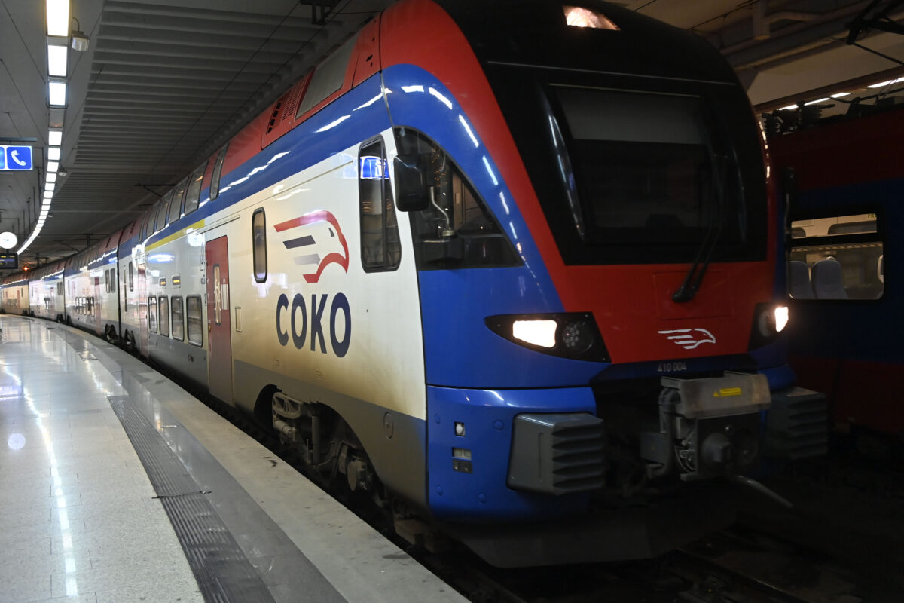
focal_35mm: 35
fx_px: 879
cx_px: 452
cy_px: 302
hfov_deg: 54.4
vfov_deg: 37.9
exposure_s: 1/200
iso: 4000
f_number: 4
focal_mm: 35
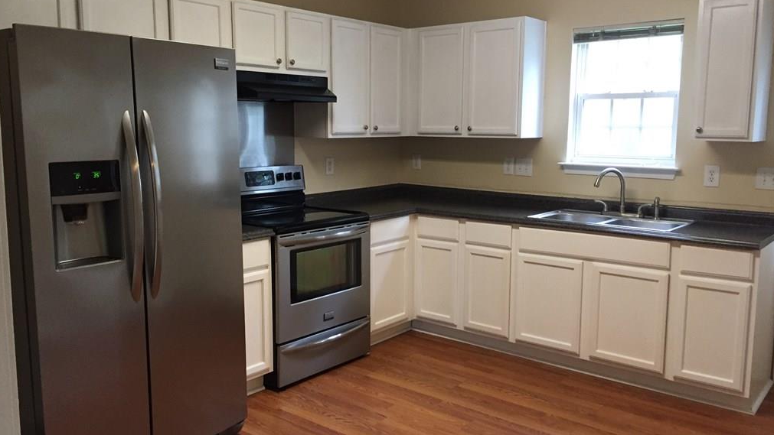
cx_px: 384
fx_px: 657
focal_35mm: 32
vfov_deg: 36.7
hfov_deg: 61.0
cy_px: 216
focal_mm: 4.15
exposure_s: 1/30
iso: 250
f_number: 2.2
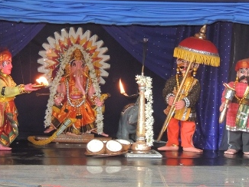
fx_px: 1238
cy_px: 76
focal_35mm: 172
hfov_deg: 11.5
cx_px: 118
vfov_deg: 8.6
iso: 800
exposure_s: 1/60
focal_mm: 18.7
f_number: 4.2
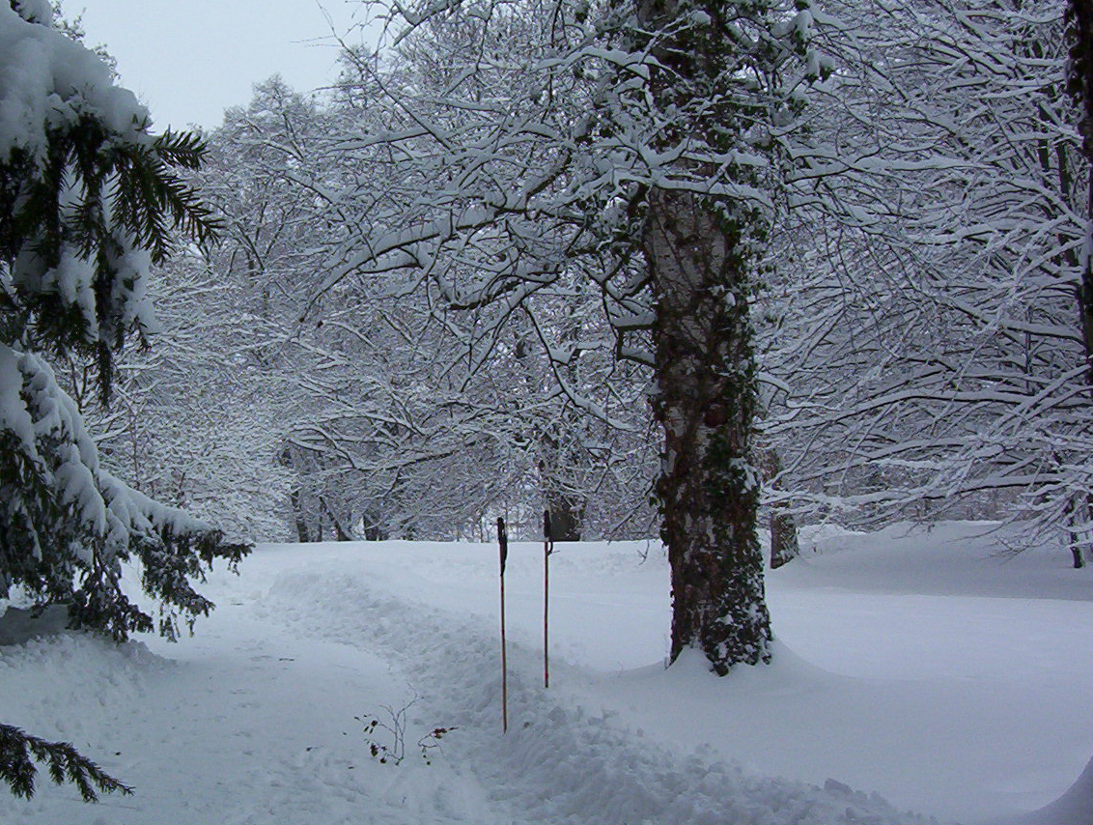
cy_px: 469
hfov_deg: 31.0
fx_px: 1962
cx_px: 406
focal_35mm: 62
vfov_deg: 23.7
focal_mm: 5.77
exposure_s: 1/296
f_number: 5.17
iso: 100
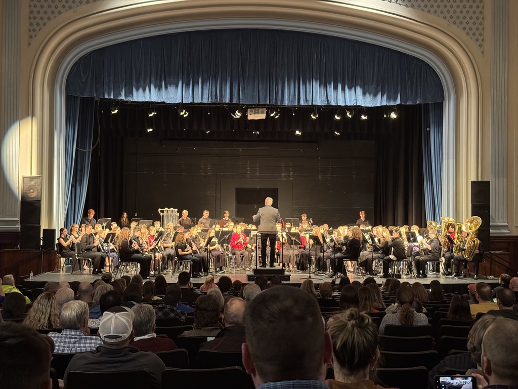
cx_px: 259
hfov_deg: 39.7
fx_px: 718
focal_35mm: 48
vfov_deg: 30.3
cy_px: 194
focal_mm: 6.76
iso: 640
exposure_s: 1/24
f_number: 1.78
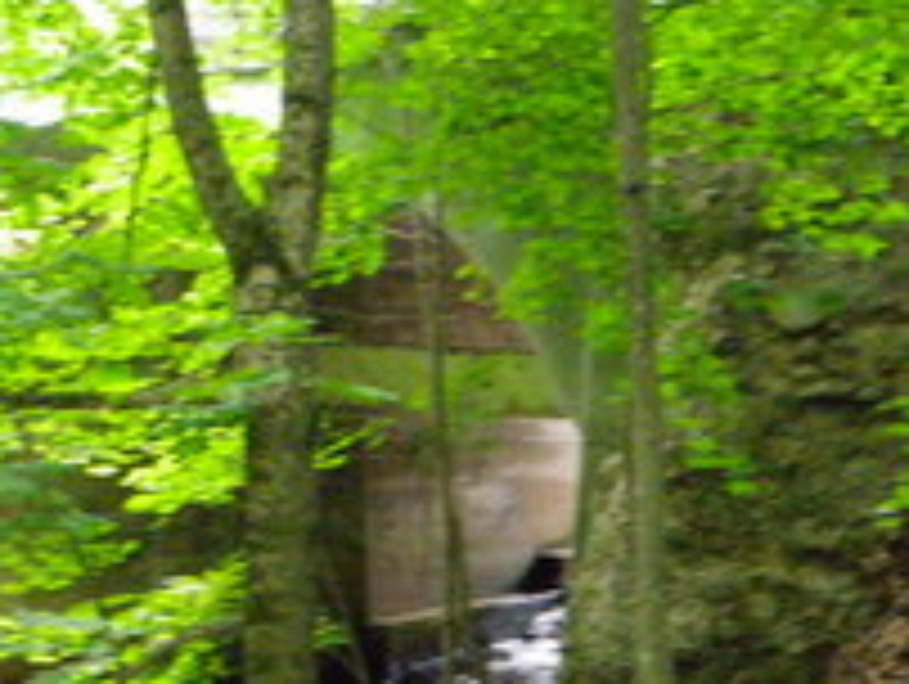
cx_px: 162
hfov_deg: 23.1
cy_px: 382
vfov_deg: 17.8
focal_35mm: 83
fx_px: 2182
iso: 800
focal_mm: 7.5
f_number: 4.2
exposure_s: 1/60
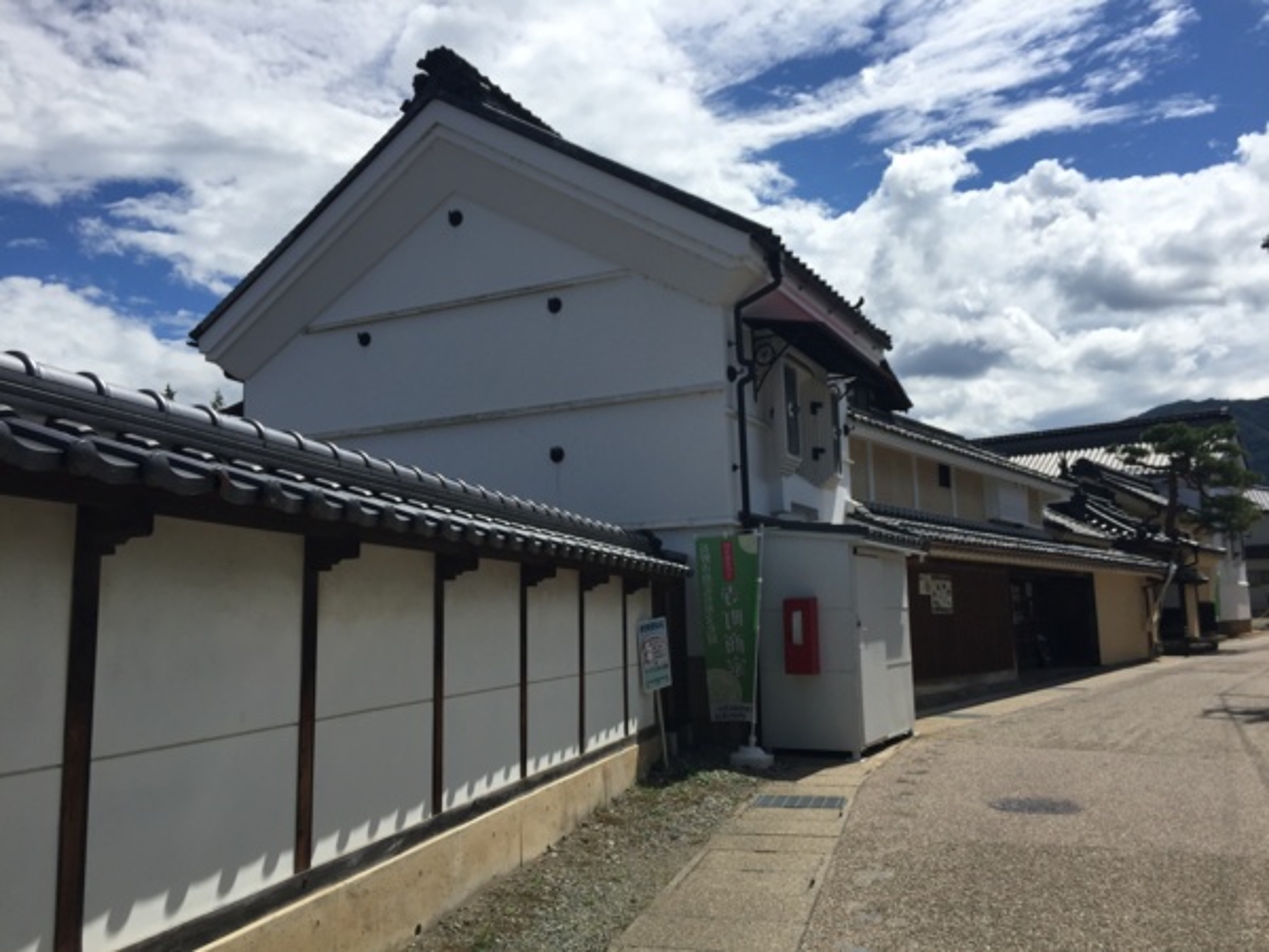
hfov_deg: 61.7
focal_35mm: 29
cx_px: 634
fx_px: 1063
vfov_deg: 48.2
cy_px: 476
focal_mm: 4.15
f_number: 2.2
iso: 32
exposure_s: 1/4405
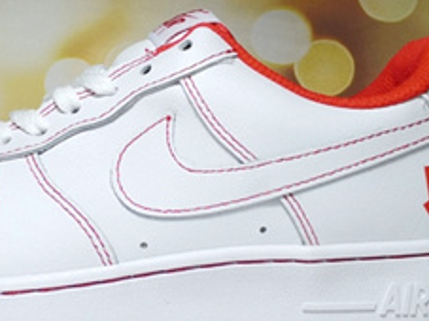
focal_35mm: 64
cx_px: 115
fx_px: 793
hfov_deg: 29.9
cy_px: 144
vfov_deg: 22.9
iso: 50
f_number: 2.2
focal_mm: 2.26
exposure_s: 1/416
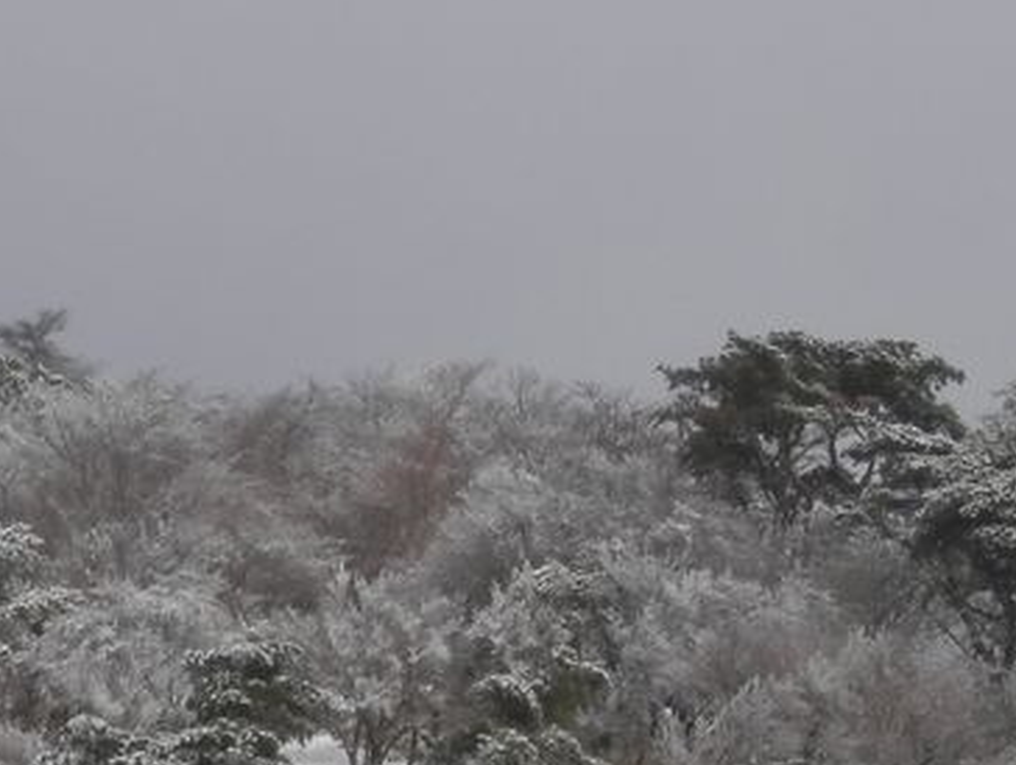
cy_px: 459
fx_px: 4261
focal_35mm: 145
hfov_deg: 13.6
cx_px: 514
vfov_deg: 10.3
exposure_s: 1/200
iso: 80
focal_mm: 11.9
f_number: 12.4
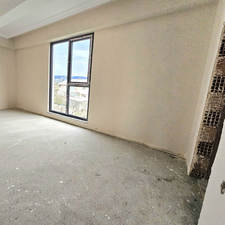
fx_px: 118
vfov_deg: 87.4
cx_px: 70
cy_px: 108
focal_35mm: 16
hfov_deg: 83.5
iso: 160
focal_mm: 2.2
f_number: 2.2
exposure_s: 1/192
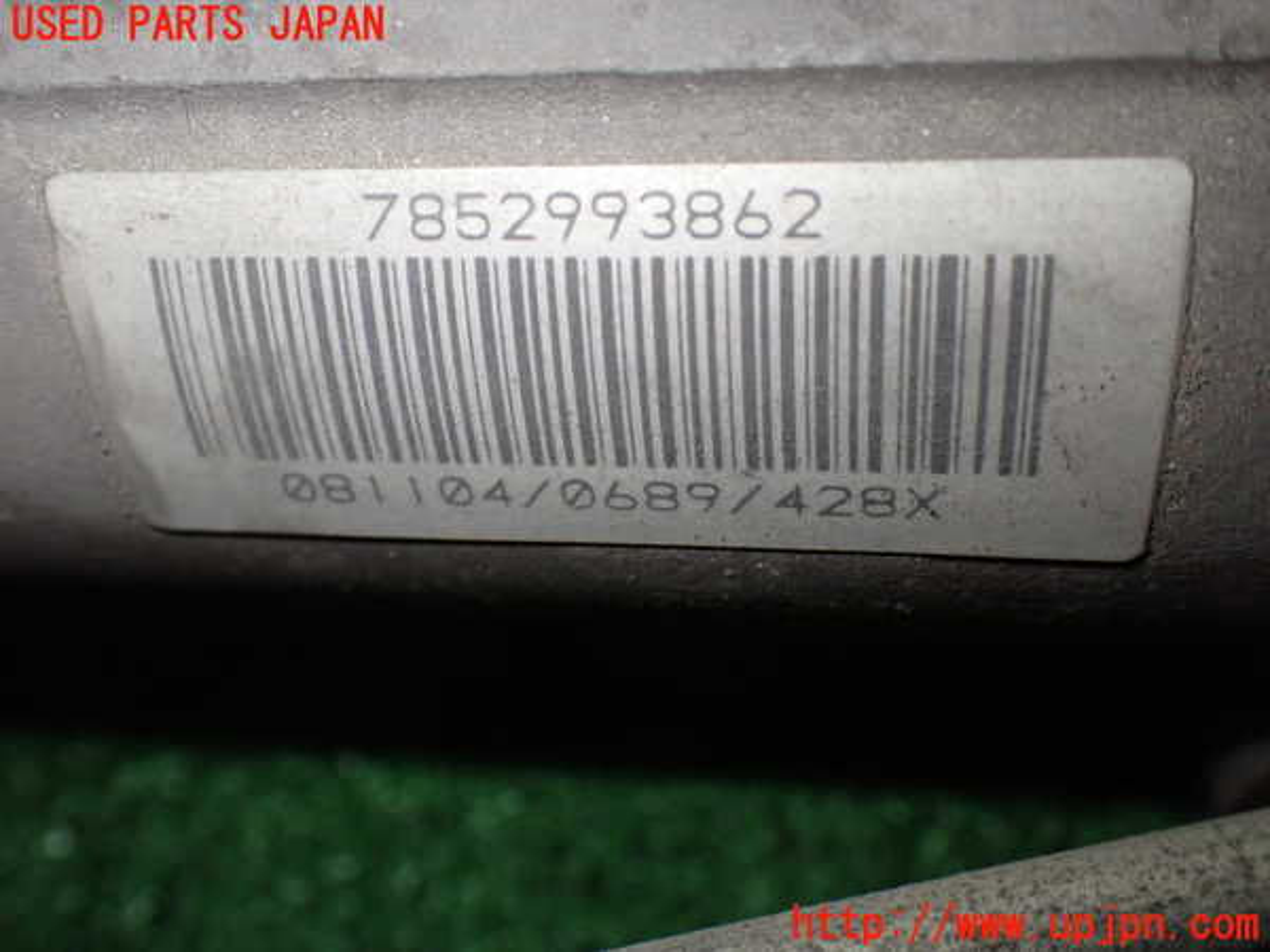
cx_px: 635
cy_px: 476
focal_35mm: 38
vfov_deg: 37.7
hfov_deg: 49.0
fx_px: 1394
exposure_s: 1/160
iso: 500
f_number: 2.7
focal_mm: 6.83
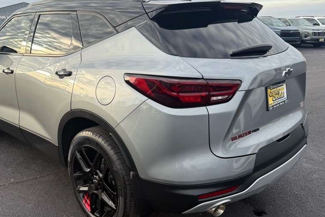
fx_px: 307
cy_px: 108
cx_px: 143
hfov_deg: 55.7
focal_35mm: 34
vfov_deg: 38.9
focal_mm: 6.76
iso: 80
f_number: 1.78
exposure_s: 1/1091
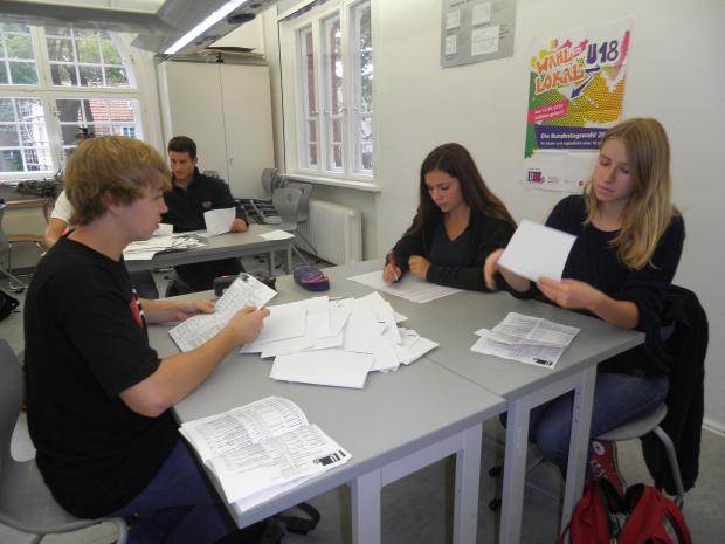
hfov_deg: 71.6
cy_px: 272
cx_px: 362
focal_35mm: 24
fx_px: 503
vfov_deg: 56.8
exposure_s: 1/30
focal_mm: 4.3
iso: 125
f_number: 3.3
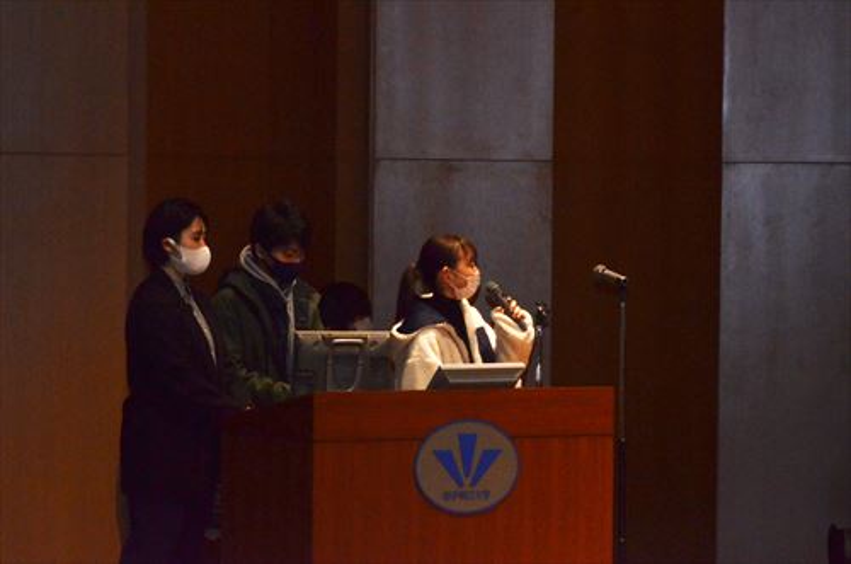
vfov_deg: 6.1
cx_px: 426
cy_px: 282
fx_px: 5307
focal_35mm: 225
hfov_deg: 9.2
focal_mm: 150
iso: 3200
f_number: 25
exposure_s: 1/60
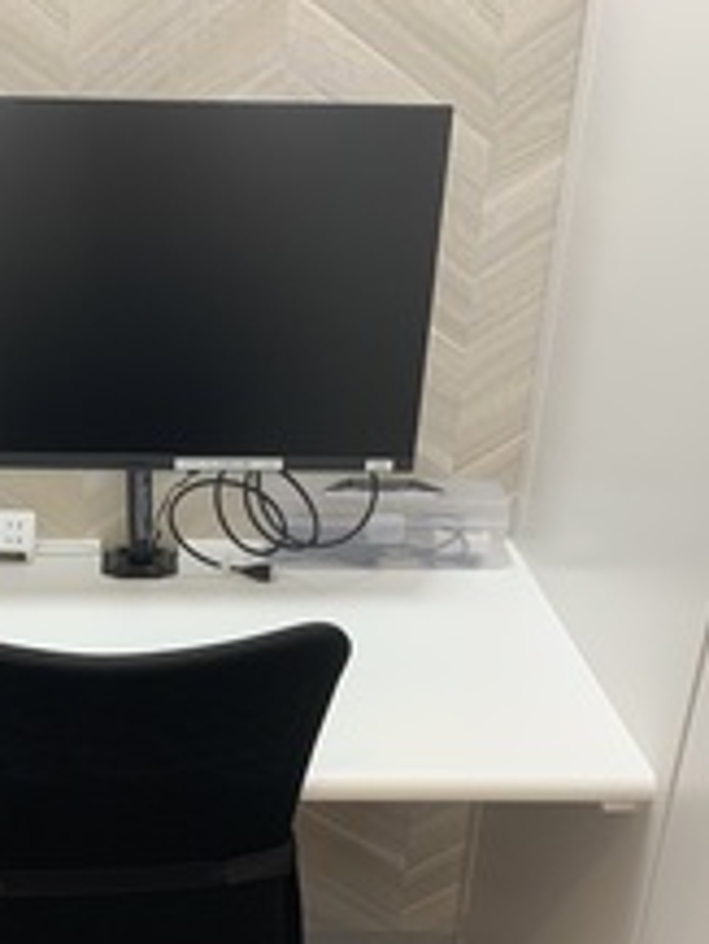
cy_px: 774
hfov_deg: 29.8
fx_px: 1310
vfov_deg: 38.0
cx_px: 178
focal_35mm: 48
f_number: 1.8
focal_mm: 4.25
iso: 100
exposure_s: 1/100
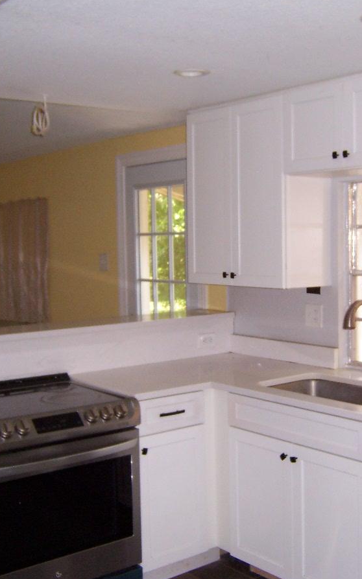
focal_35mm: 47
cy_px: 289
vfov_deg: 42.6
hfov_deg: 27.2
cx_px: 255
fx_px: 742
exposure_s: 1/60
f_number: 2.8
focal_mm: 5.5
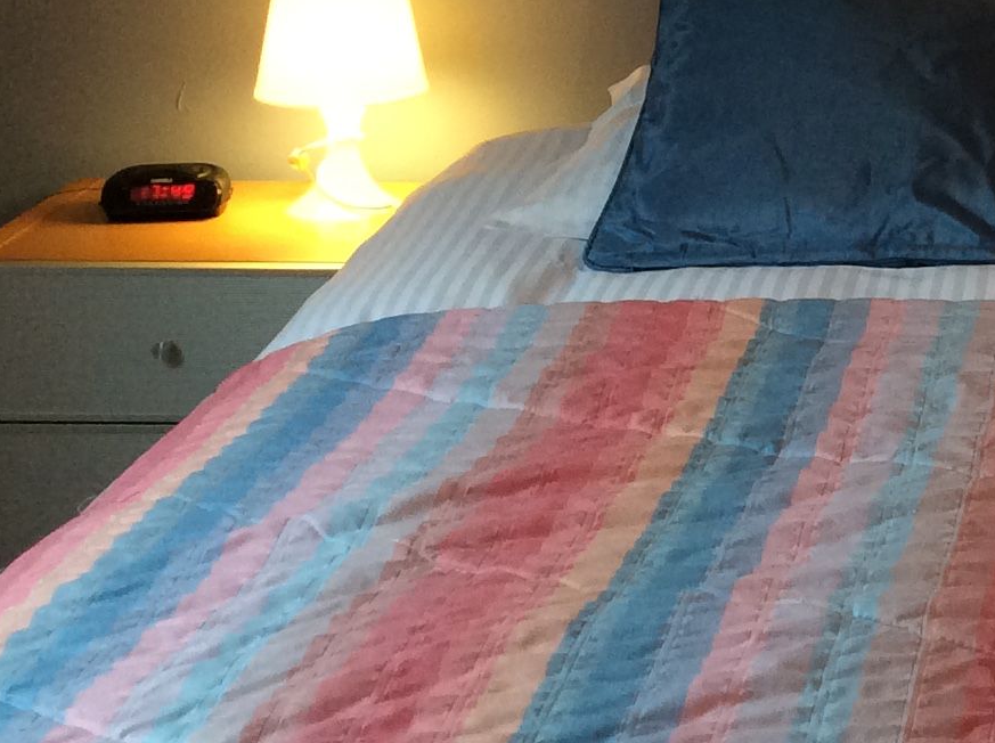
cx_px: 1163
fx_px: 2727
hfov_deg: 19.6
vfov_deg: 15.1
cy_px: -87
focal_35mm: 95
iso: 80
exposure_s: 1/25
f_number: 2.4
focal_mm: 3.3
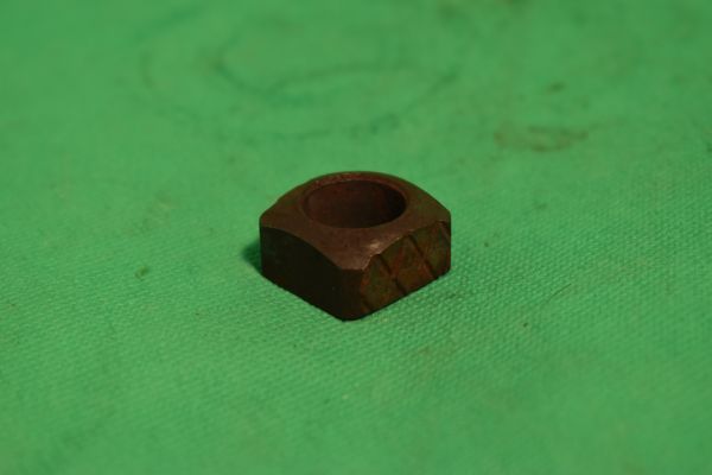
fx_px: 1632
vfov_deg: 16.6
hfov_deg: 24.6
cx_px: 356
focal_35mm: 82
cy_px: 238
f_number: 6.3
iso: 400
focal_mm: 55
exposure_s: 1/160
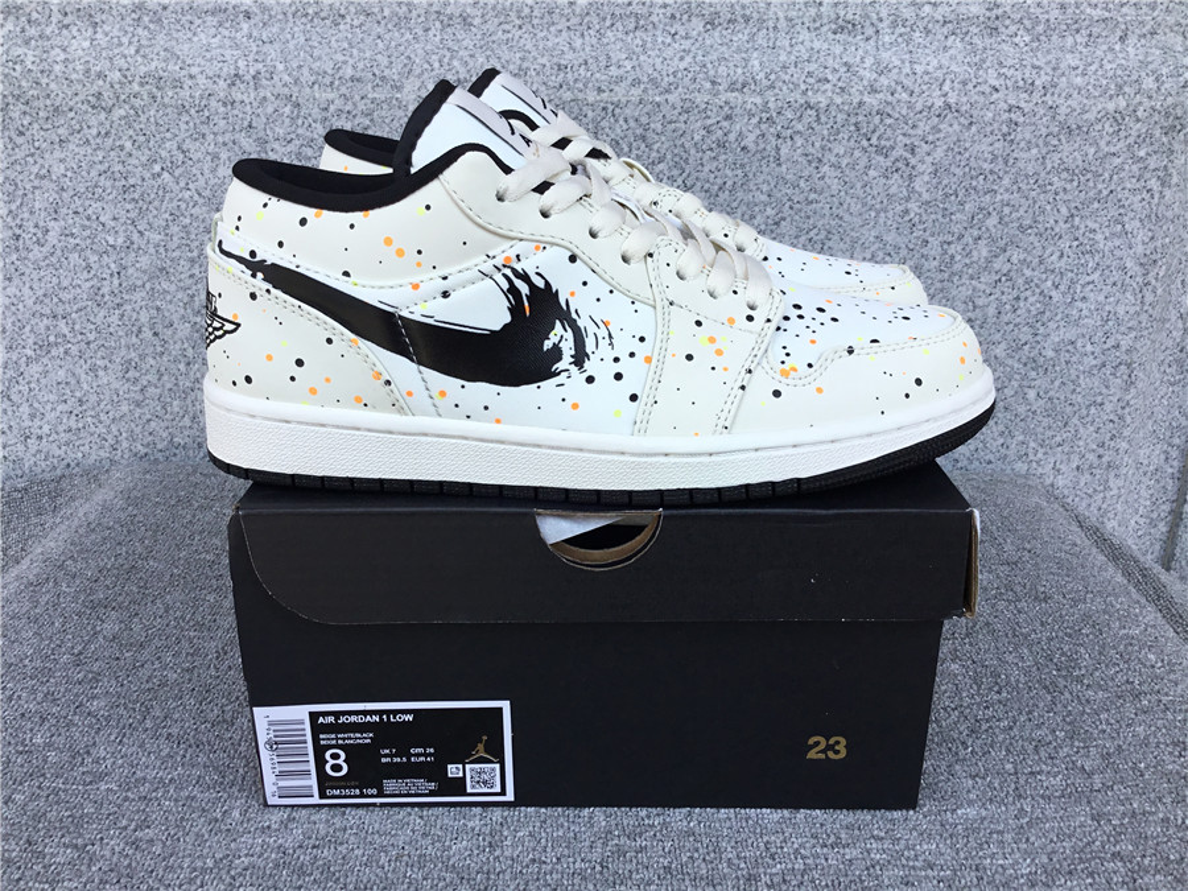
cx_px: 594
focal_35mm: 31
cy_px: 446
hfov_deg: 58.4
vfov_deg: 45.4
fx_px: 1064
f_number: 2.4
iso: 25
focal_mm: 3.3
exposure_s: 1/509
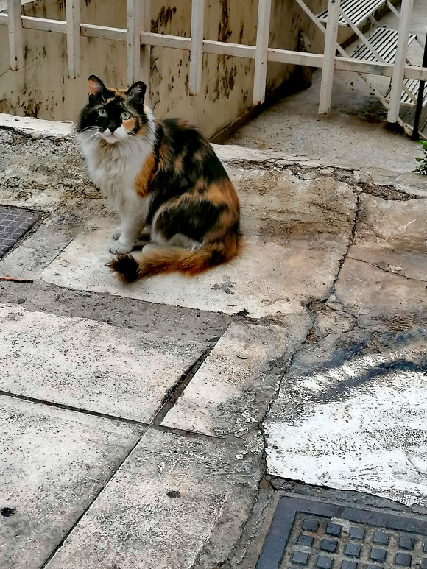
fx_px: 987
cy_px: 286
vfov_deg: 32.2
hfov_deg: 24.4
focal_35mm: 60
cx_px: 215
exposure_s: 1/136
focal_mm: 4.75
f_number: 1.8
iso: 50
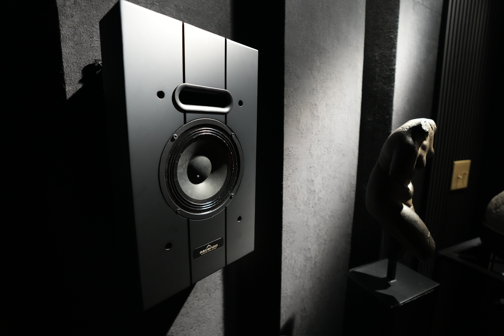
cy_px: 168
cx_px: 252
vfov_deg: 73.7
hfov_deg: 96.7
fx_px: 224
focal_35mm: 16
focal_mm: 16
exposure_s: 1/30
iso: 4000
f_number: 2.8
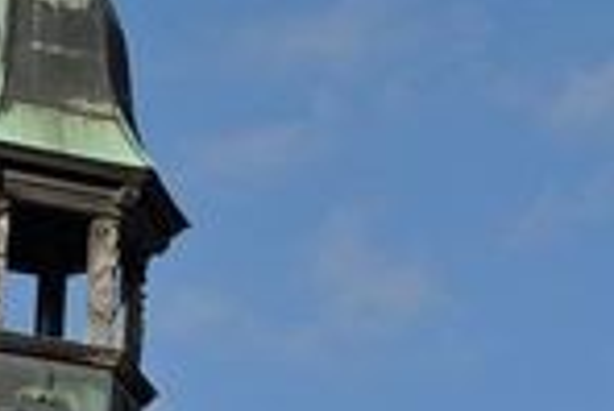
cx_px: 892
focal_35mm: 219
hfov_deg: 9.2
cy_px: 776
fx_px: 3739
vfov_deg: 6.1
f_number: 8
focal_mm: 24
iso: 200
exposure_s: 1/200
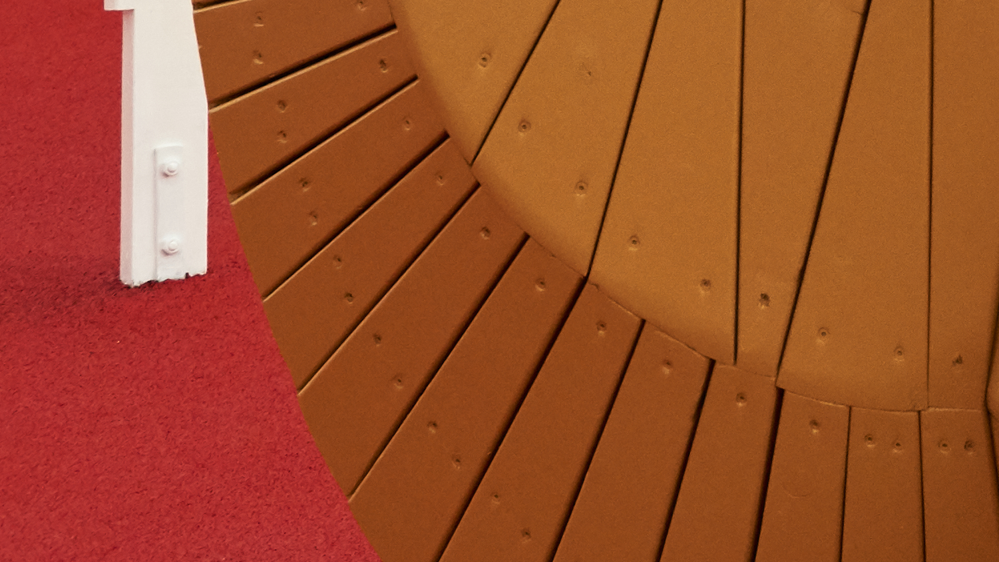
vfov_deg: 6.2
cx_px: 2204
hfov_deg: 10.4
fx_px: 4900
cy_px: -950
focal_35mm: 185
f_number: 5.6
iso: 640
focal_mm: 36
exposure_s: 1/2000
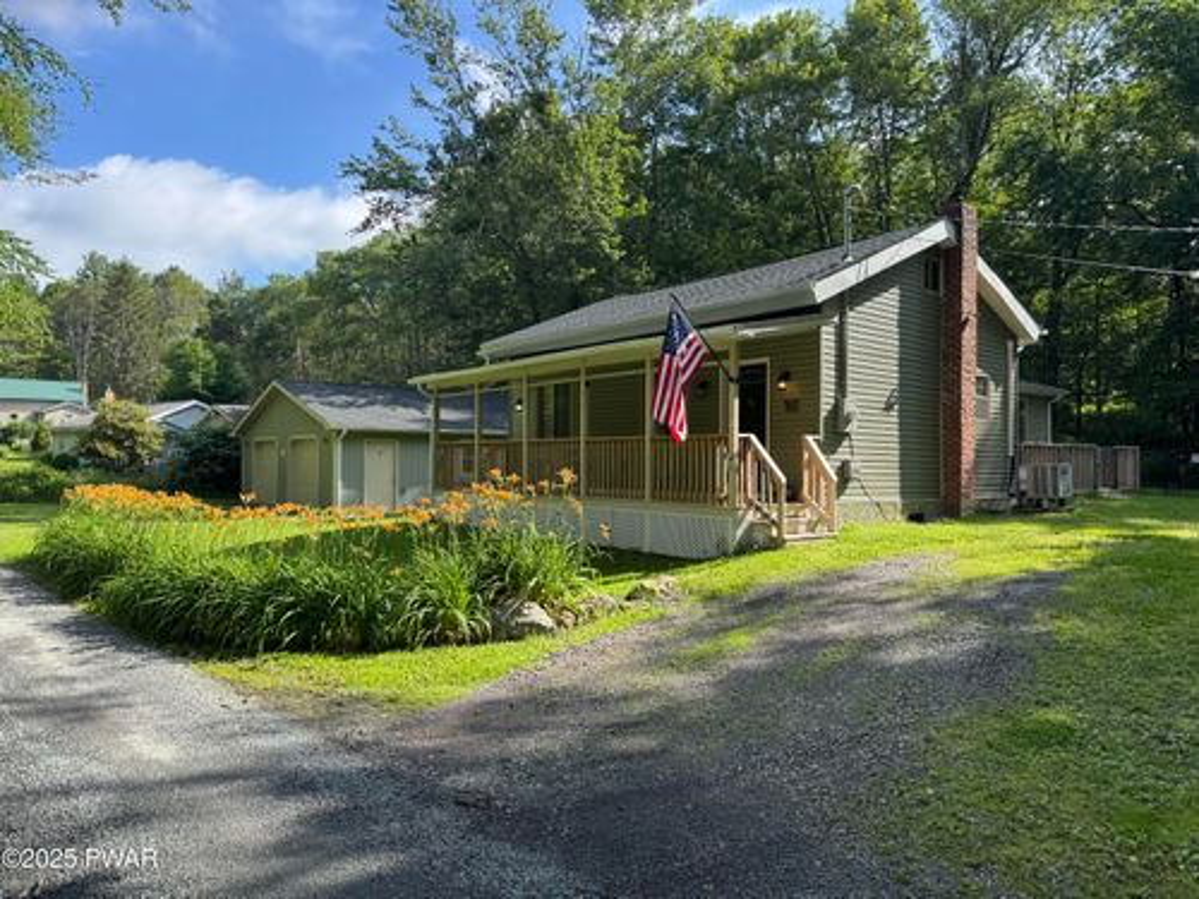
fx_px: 831
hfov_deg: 71.6
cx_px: 600
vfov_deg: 56.8
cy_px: 450
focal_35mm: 24
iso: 80
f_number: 1.78
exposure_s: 1/1193
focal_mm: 6.76
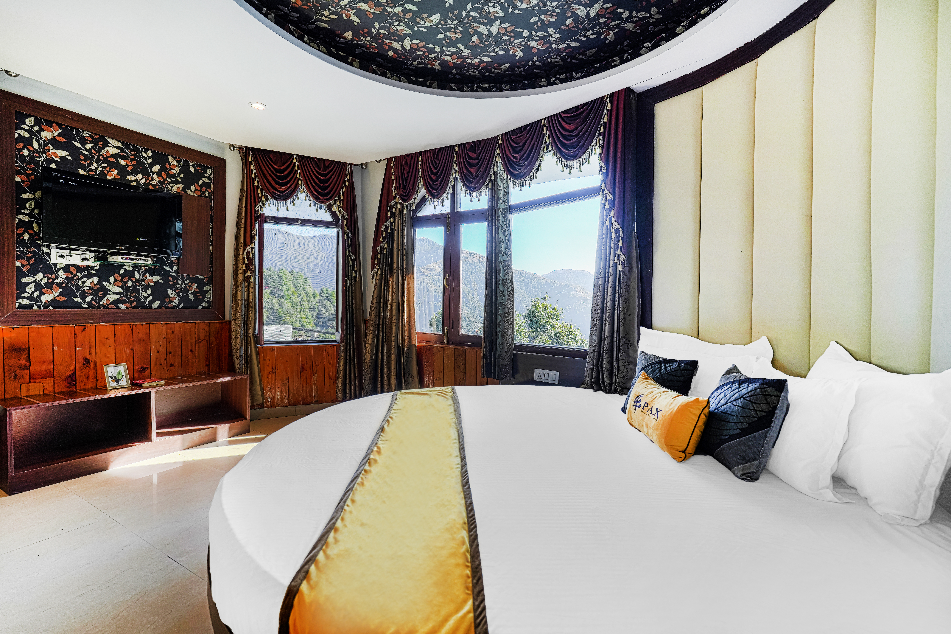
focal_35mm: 16
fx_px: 423
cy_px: 317
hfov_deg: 96.7
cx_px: 476
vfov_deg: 73.7
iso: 400
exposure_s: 1/25
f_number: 5.6
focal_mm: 16
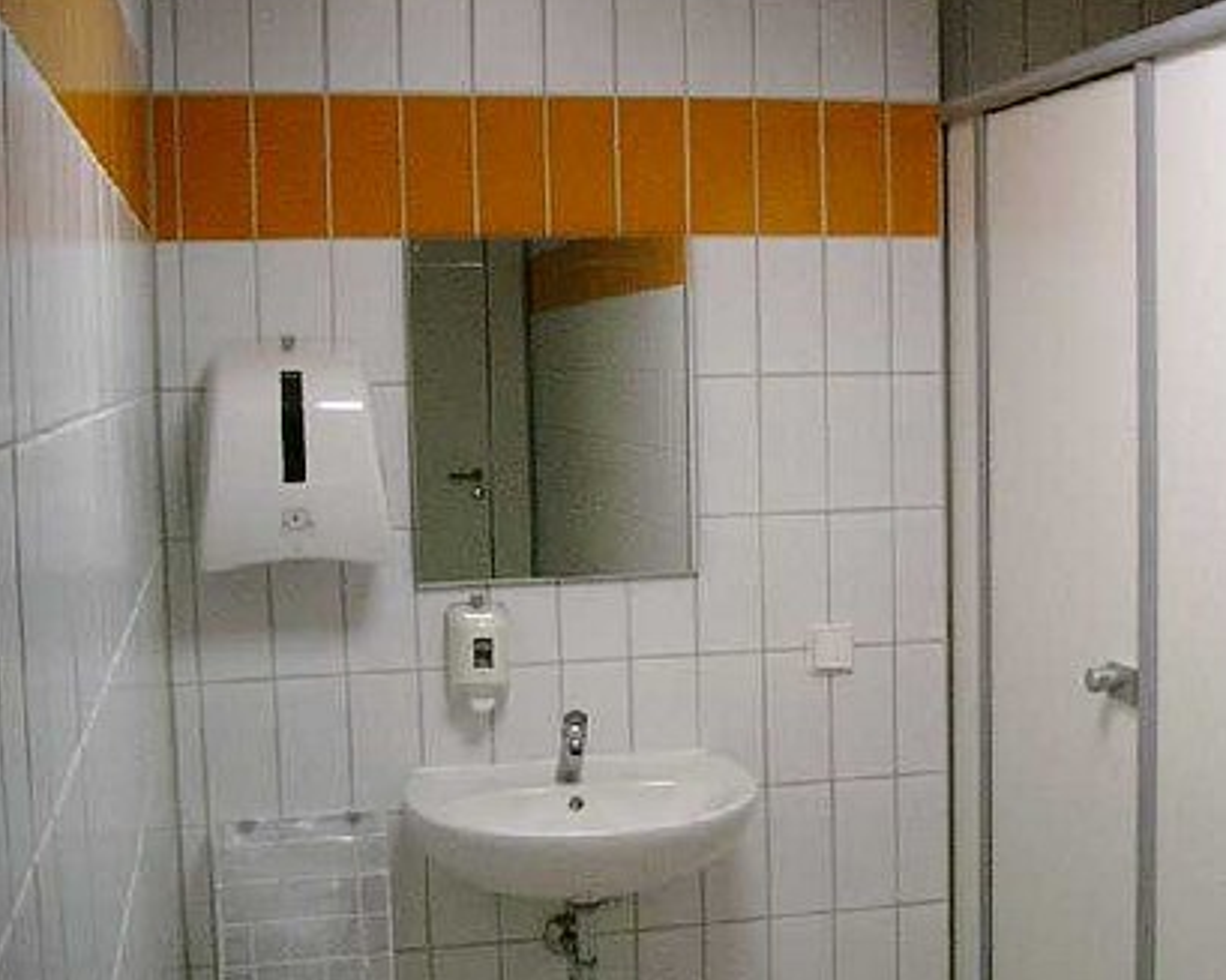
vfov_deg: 28.6
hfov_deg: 35.0
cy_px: 539
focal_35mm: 53
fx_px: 1923
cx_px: 818
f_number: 2.6
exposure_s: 1/100
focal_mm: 7.6
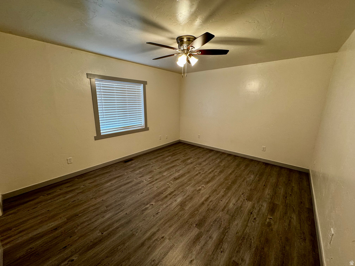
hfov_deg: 102.1
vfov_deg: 85.7
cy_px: 133
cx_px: 178
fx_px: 144
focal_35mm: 14
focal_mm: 2.22
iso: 200
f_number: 2.2
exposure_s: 1/60
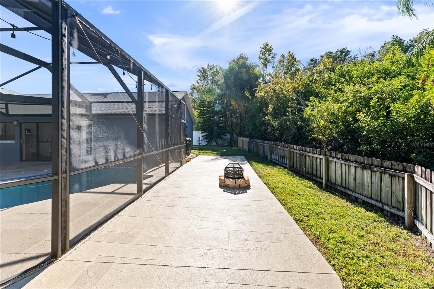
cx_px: 217
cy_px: 144
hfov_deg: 104.3
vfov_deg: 81.2
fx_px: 169
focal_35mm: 14
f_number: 8
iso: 200
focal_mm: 14
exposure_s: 1/320
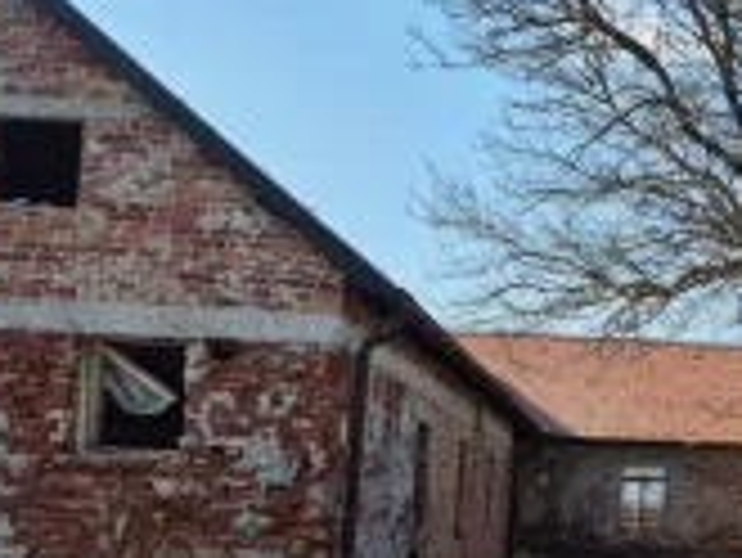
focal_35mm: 57
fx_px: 1223
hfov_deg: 30.7
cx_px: 787
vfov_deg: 25.6
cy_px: 369
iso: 25
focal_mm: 5.4
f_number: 1.8
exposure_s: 1/1448
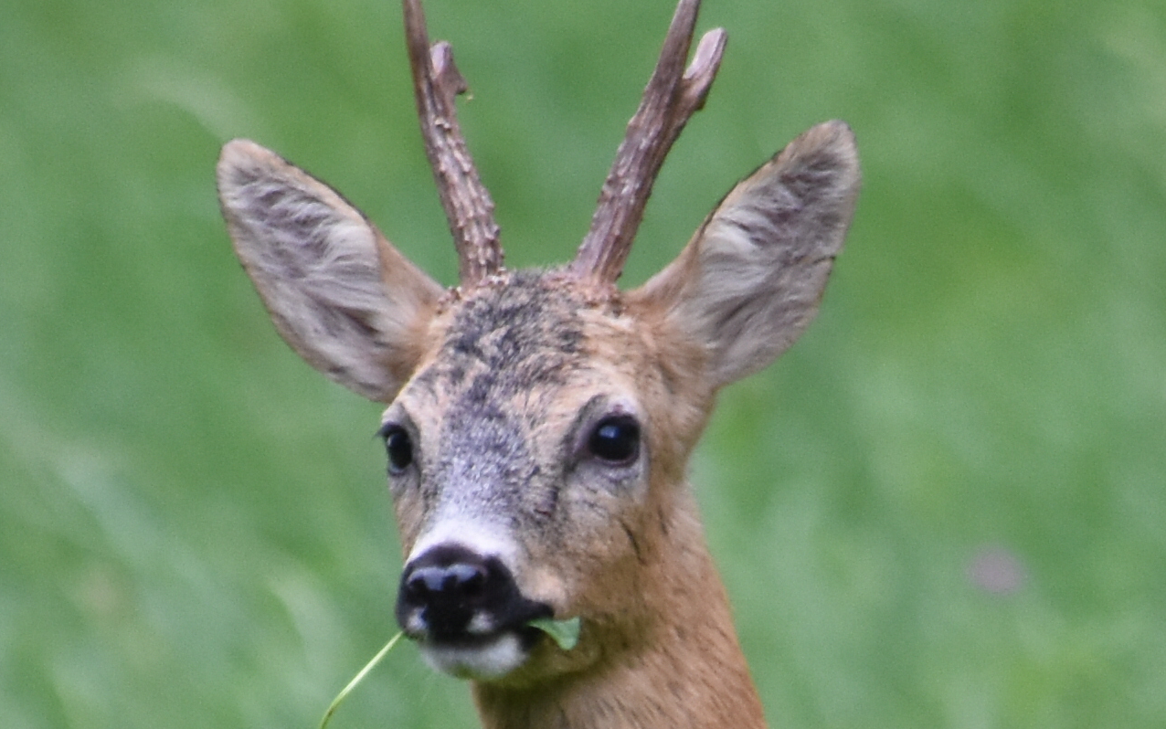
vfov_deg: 2.1
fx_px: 19515
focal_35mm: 614
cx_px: 582
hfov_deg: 3.4
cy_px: 364
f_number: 6.3
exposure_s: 1/400
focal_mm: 400
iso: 800
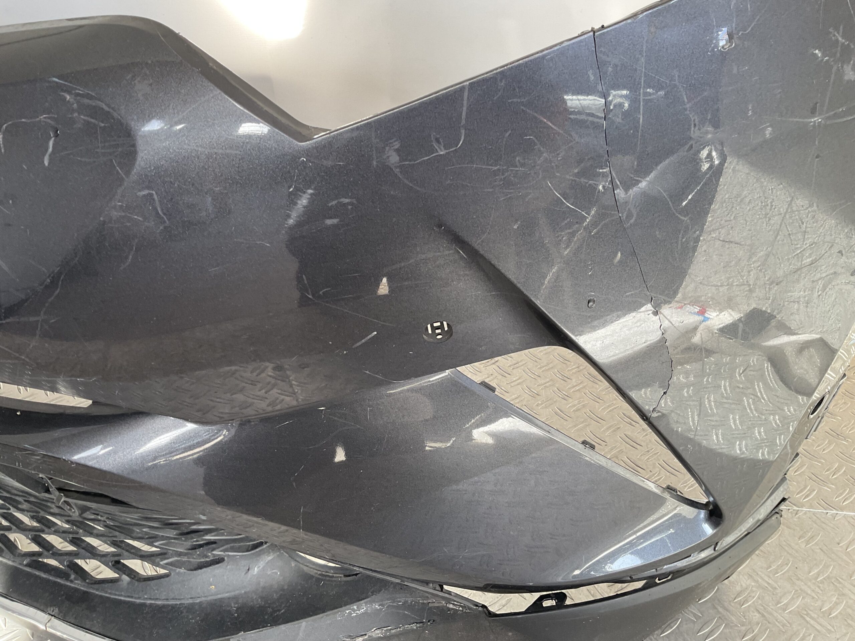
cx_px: 428
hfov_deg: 61.7
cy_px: 320
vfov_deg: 48.2
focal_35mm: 29
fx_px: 716
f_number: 1.8
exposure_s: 1/100
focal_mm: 3
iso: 50
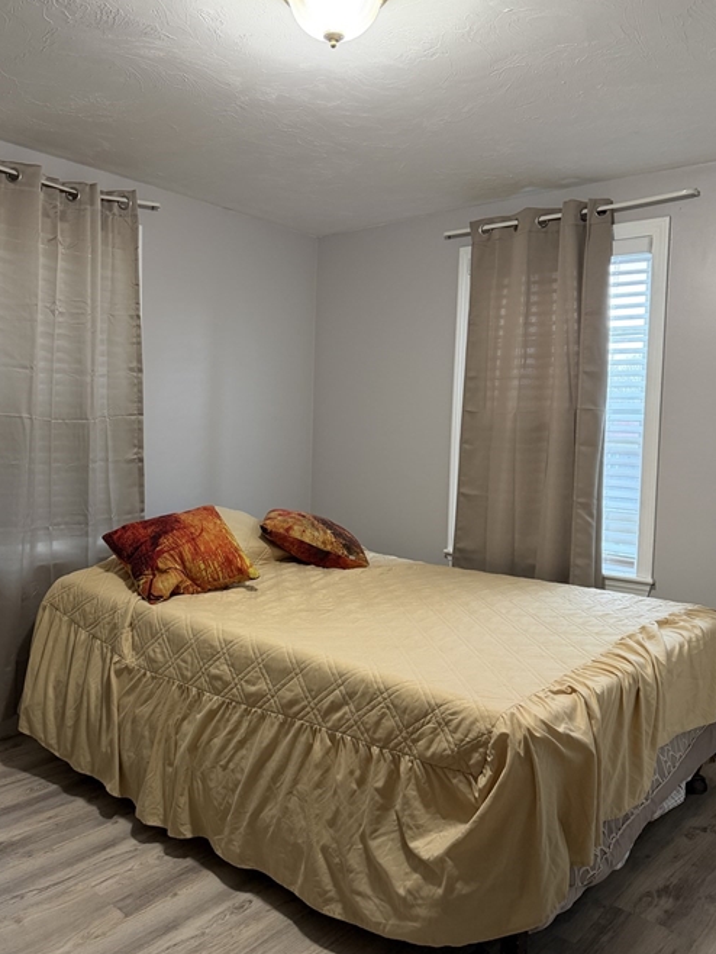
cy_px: 474
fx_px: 772
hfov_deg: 49.6
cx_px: 306
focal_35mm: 28
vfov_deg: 63.4
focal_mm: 6.76
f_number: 1.78
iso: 320
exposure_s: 1/60
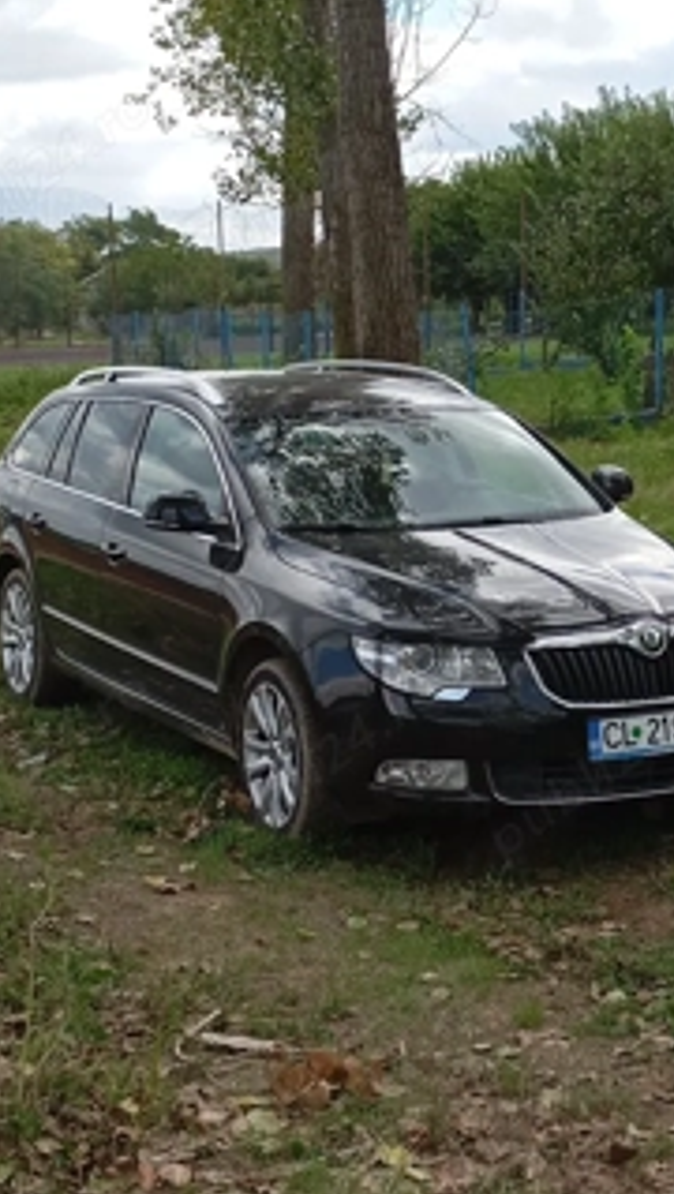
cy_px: 517
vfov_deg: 30.9
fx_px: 2155
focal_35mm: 68
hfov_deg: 17.8
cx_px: 393
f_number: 1.8
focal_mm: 4.27
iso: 100
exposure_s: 1/357
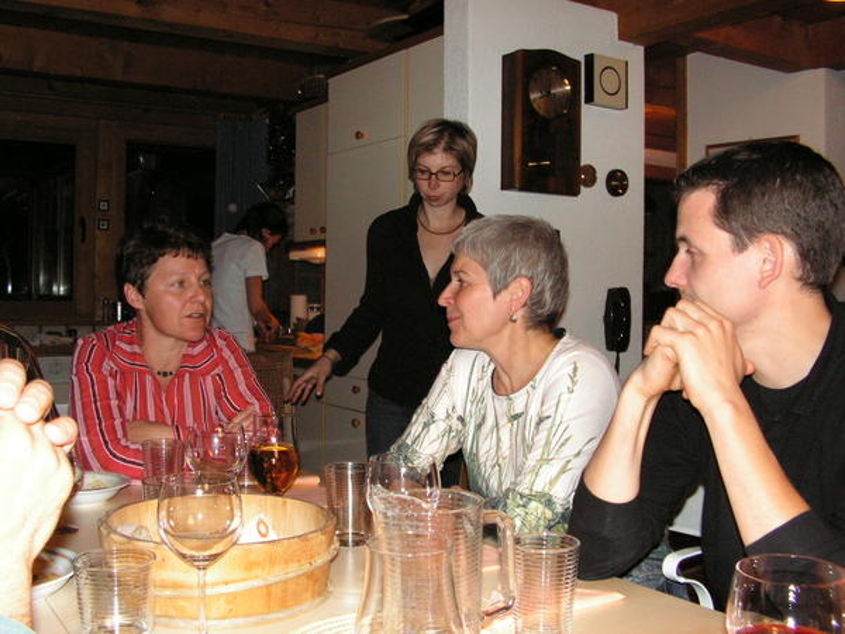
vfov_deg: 39.7
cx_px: 422
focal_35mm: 36
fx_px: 879
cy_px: 317
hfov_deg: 51.4
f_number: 3.2
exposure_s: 1/40
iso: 160
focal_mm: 6
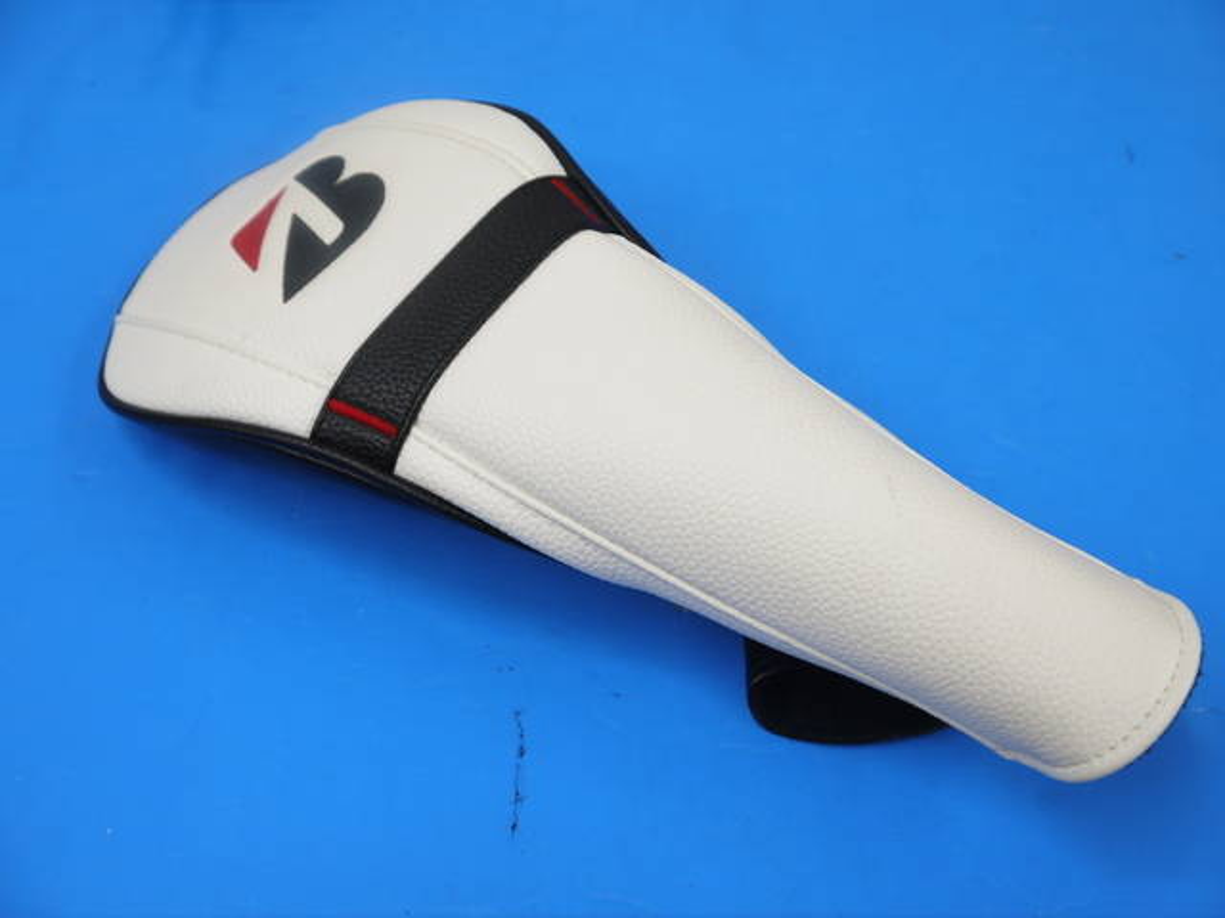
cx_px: 612
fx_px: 1769
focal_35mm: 50
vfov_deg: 29.1
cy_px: 459
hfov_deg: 38.2
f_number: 4.6
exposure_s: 1/60
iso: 160
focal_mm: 25
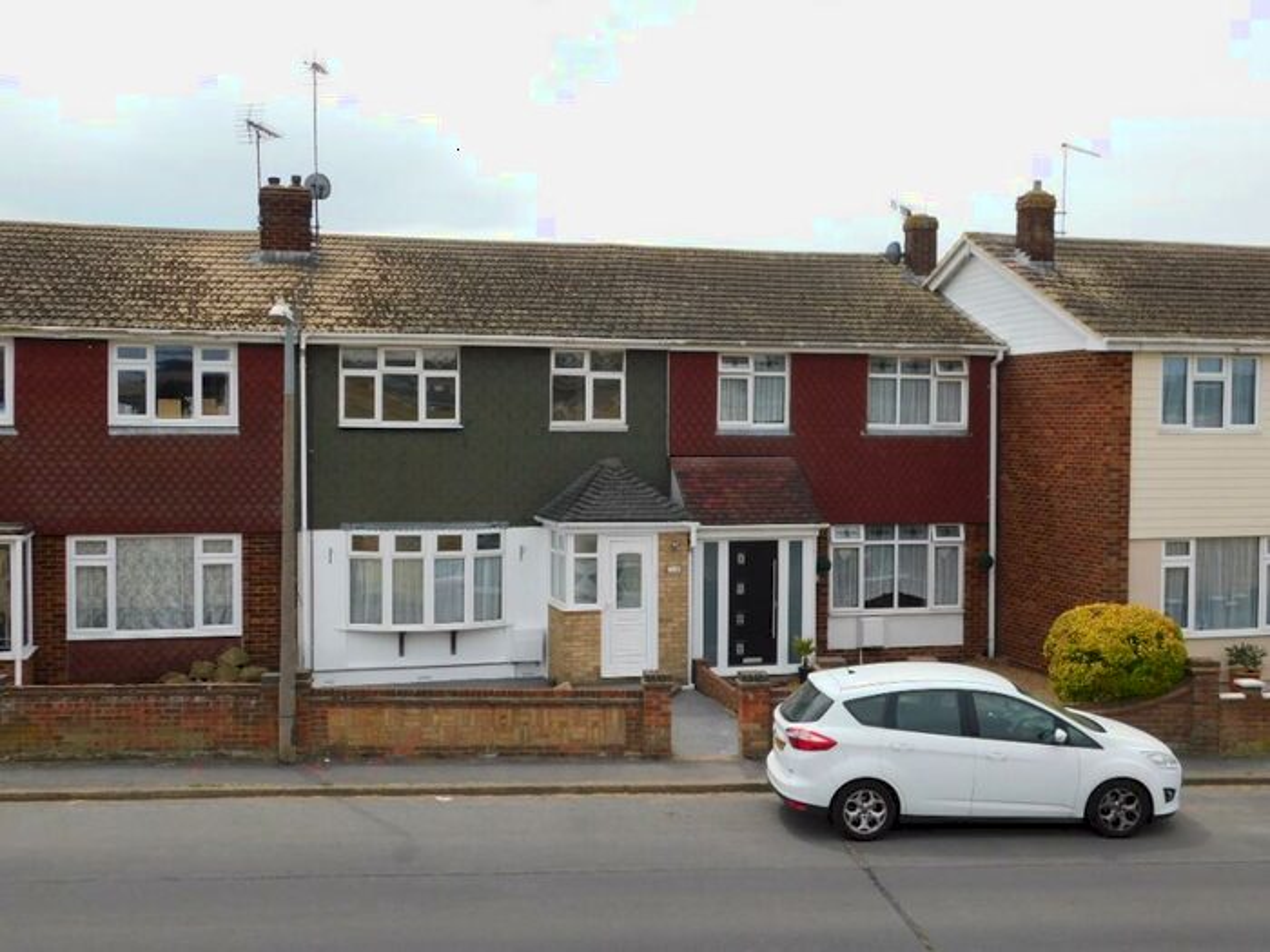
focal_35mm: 40
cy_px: 476
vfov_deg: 36.0
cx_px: 635
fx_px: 1468
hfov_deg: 46.8
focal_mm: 7.1
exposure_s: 1/1000
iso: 125
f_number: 3.6
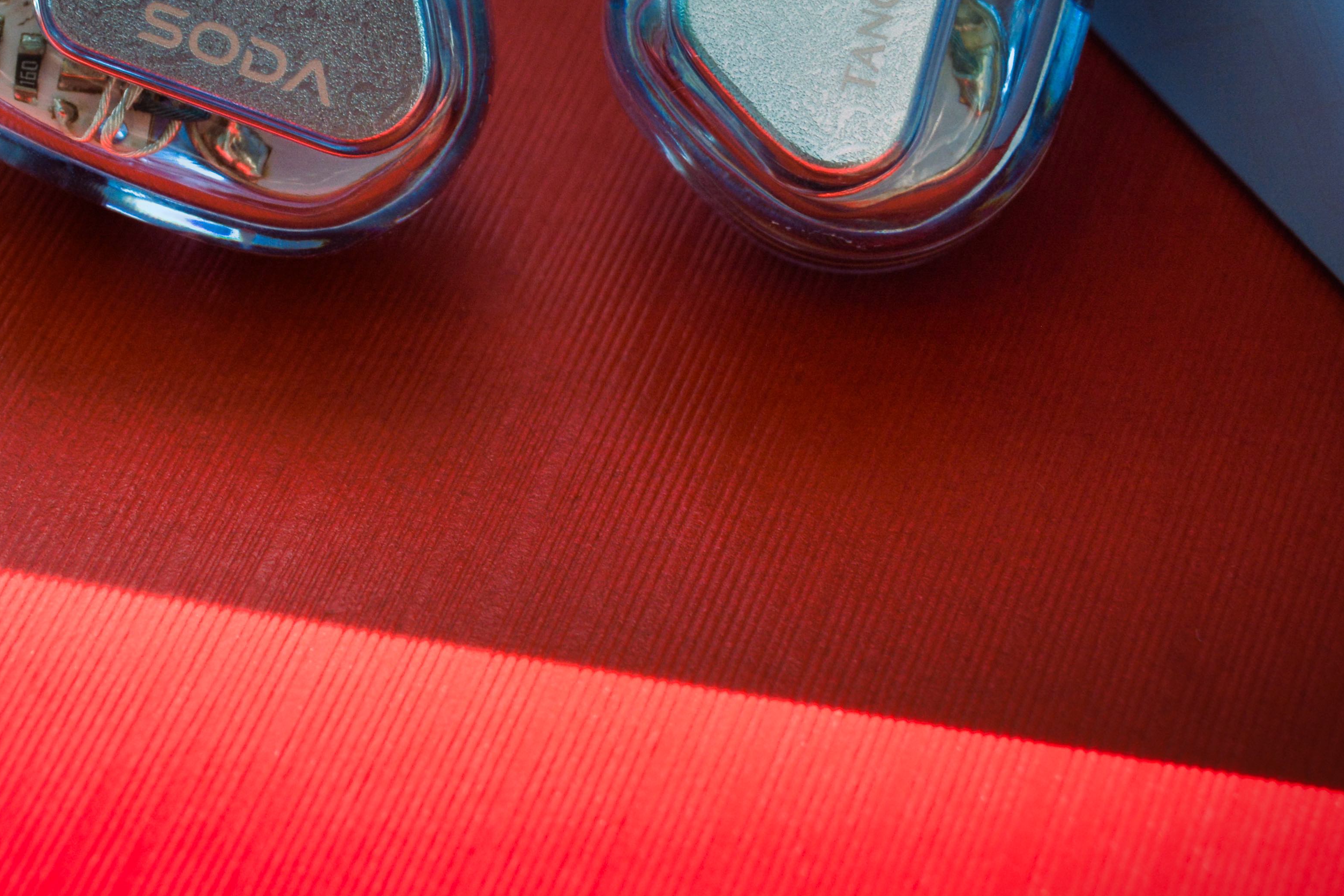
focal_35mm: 156
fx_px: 5821
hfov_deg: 13.2
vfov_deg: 8.8
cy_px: 90
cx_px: 449
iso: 250
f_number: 10
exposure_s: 1/250
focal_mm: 55
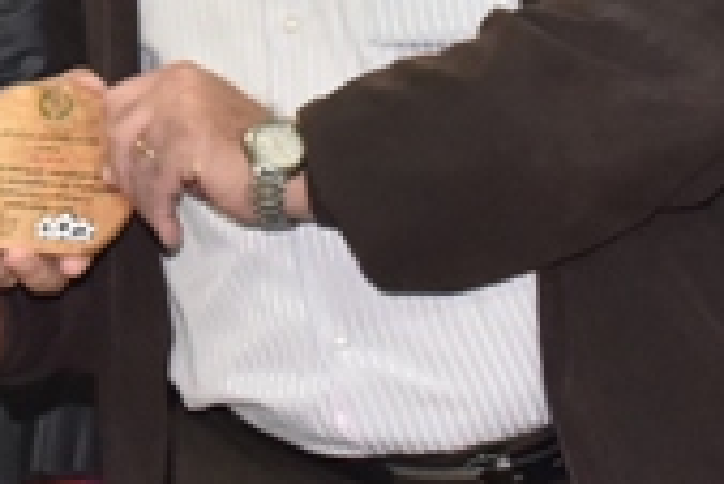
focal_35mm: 182
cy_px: -114
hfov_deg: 11.2
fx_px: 3663
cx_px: 111
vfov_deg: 7.5
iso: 2500
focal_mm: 30
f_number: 6.3
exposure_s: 1/80
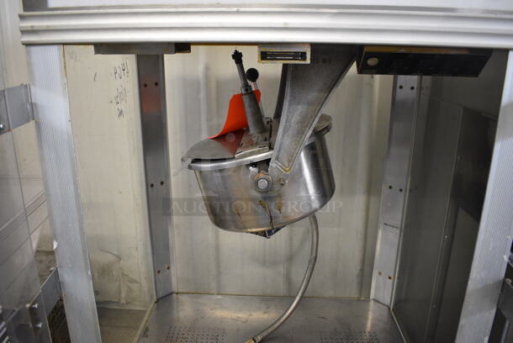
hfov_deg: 67.3
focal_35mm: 27
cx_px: 256
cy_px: 172
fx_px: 385
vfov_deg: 48.0
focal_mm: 18
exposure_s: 1/125
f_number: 3.5
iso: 1800
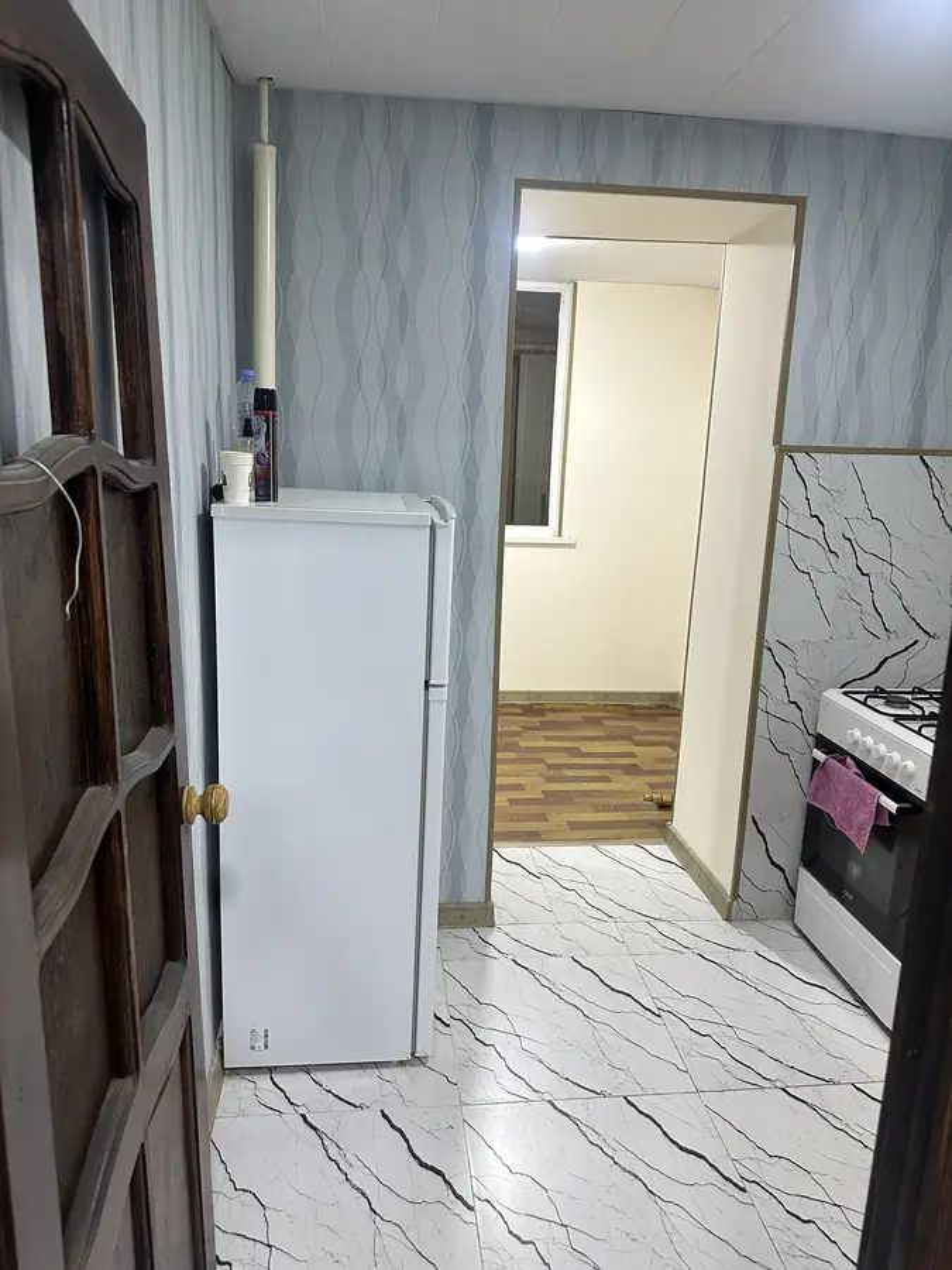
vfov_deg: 71.6
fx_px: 880
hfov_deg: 56.8
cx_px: 476
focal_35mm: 24
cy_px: 635
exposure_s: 1/100
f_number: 1.78
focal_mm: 6.86
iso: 250
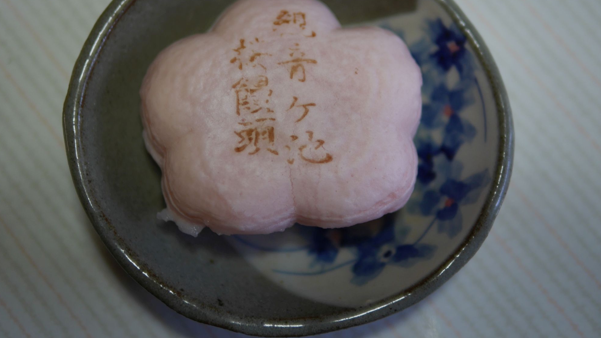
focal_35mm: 55
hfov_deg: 37.8
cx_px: 300
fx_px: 877
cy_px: 127
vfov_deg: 21.8
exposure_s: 1/60
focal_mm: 25
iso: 200
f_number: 1.4
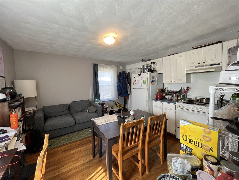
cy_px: 90
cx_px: 120
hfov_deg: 106.2
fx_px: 90
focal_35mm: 13
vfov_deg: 89.9
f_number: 1.8
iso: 250
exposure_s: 1/120
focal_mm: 1.57
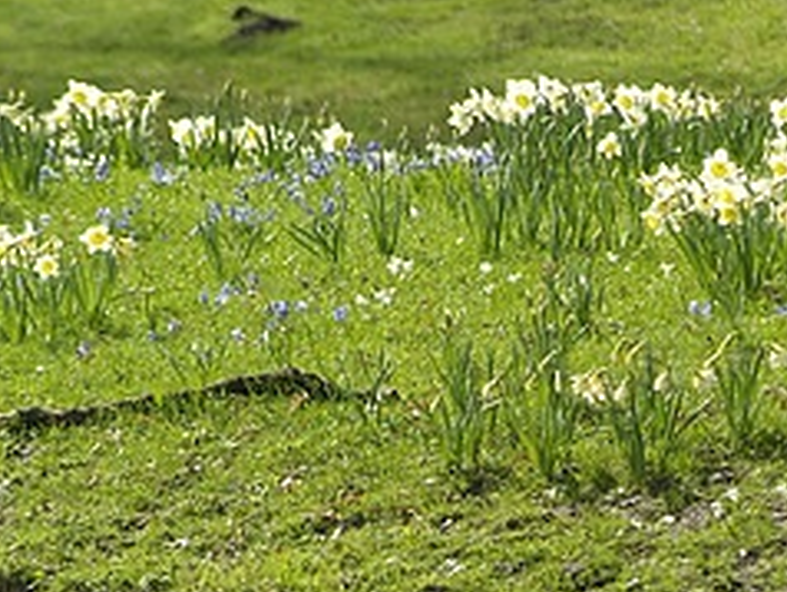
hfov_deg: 3.2
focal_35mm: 619
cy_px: 575
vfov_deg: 2.4
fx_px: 14087
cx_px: 261
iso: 100
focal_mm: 170
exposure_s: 1/350
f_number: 4.8
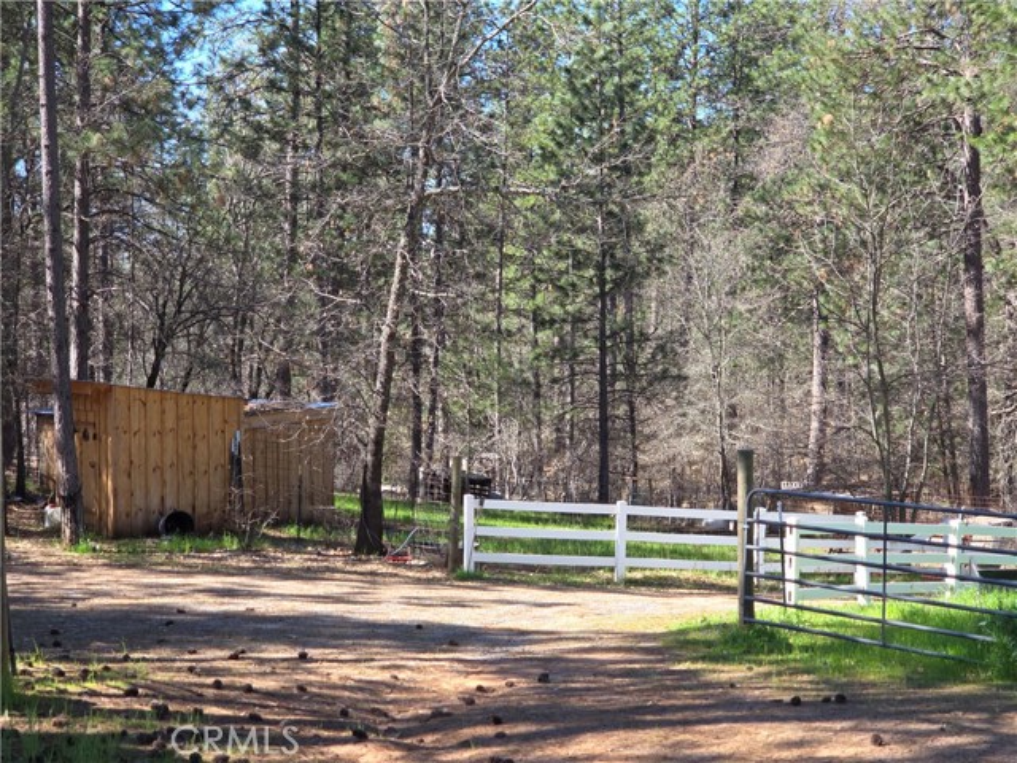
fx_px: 2027
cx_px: 508
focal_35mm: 69
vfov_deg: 21.3
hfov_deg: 28.2
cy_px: 382
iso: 25
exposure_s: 1/249
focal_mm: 7
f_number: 2.4
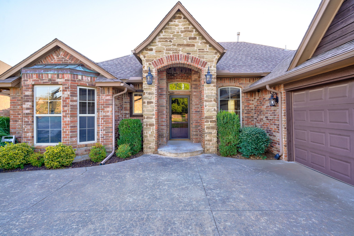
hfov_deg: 93.3
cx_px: 177
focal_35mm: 17
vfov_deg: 70.4
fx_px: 167
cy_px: 118
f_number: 7.1
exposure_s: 1/100
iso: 200
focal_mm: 17
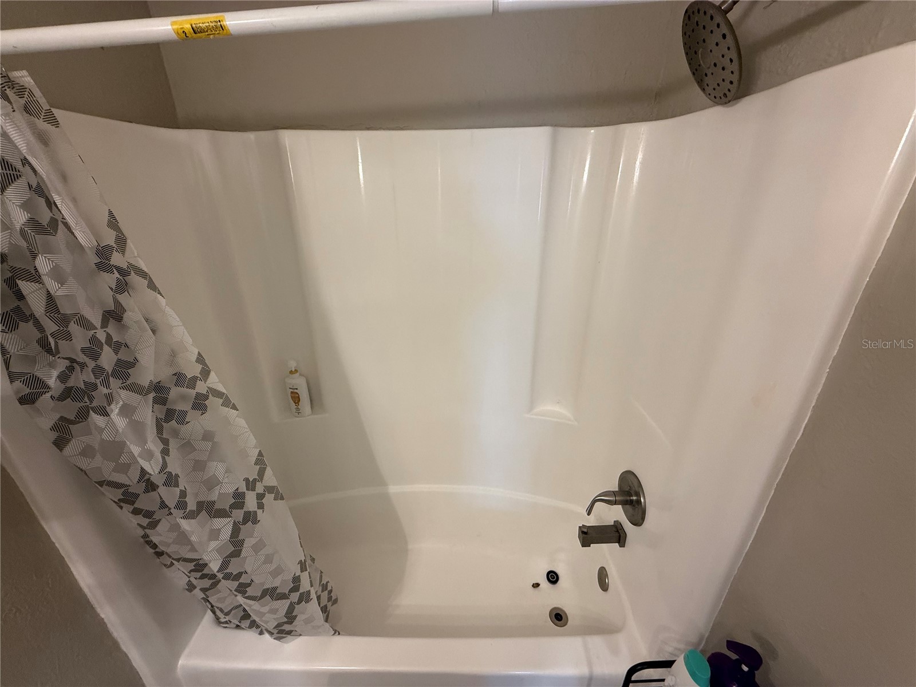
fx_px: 370
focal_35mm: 14
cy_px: 344
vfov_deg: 85.7
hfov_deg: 102.1
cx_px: 458
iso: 200
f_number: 2.2
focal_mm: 2.22
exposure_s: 1/60
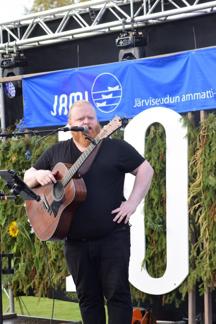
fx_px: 1147
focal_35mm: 128
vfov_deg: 16.1
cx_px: 108
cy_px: 162
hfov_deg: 10.8
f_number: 5.6
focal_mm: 85
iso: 100
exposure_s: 1/125
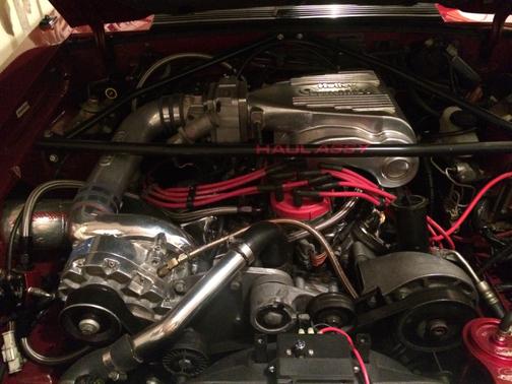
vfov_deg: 48.2
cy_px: 192
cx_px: 256
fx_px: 429
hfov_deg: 61.7
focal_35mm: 29
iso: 1600
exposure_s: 1/15
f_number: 2.2
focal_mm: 4.15
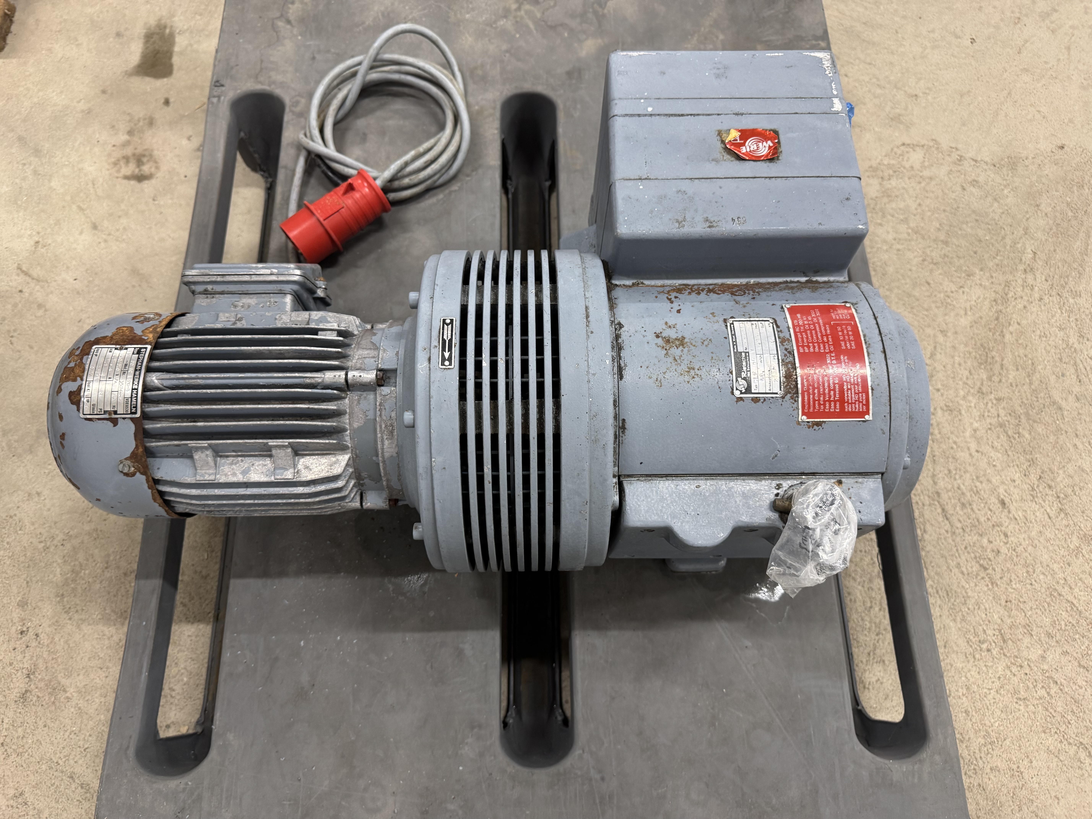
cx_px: 546
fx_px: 757
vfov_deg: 56.8
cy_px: 410
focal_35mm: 24
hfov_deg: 71.6
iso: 250
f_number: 1.78
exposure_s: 1/50
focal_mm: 6.76
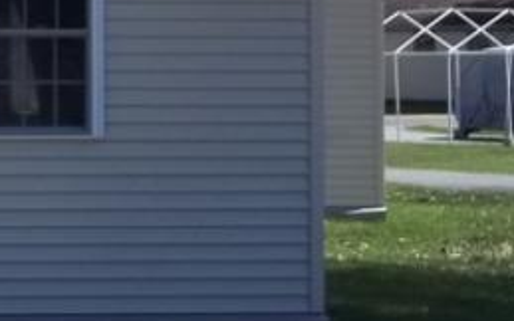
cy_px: 32
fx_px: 2872
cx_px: -492
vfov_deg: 6.4
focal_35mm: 205
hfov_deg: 9.6
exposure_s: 1/500
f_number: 3.6
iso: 64
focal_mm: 8.8
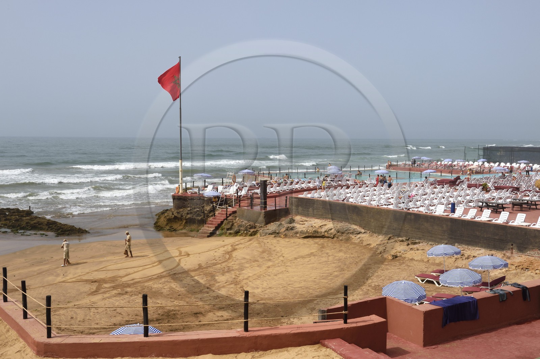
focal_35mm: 36
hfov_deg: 53.2
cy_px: 180
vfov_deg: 36.8
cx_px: 270
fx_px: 540
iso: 200
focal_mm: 36
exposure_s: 1/250
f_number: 14
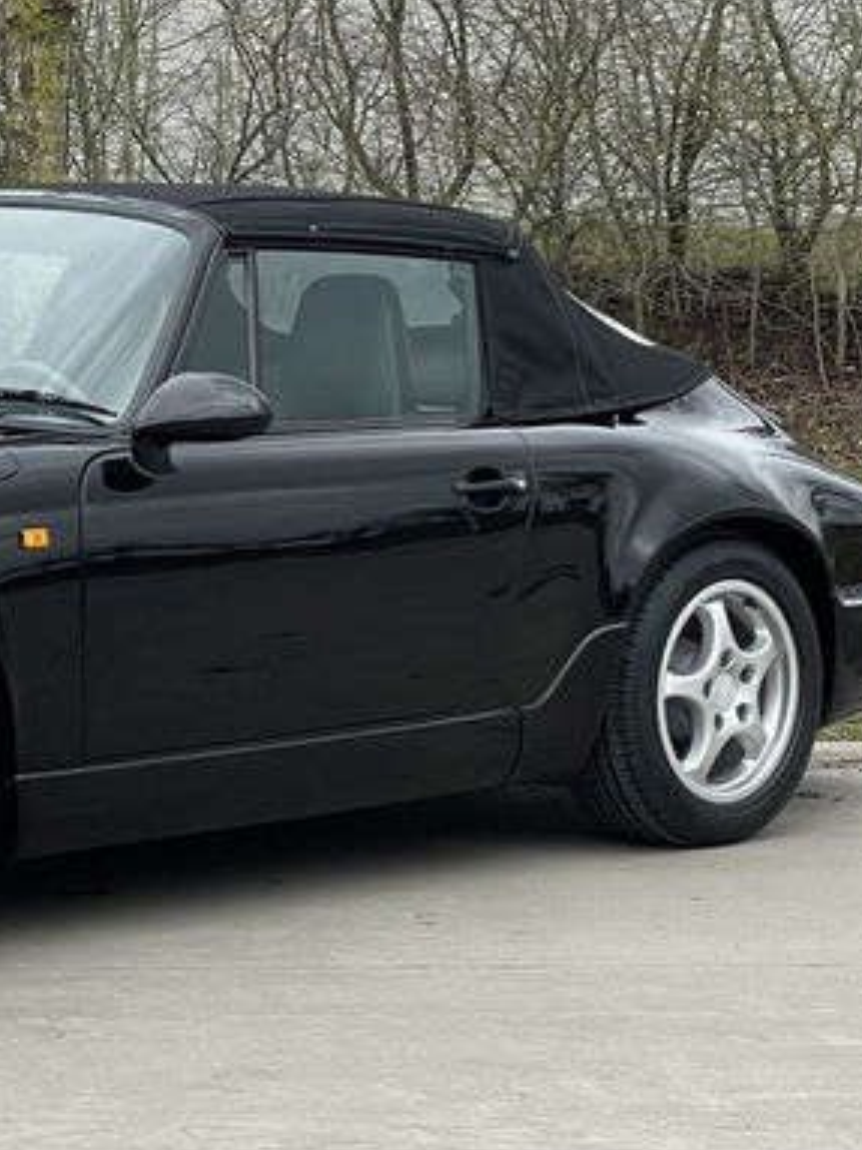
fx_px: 4618
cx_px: 42
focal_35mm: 139
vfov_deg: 14.2
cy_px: 799
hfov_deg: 10.6
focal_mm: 6
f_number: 2
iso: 25
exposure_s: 1/194
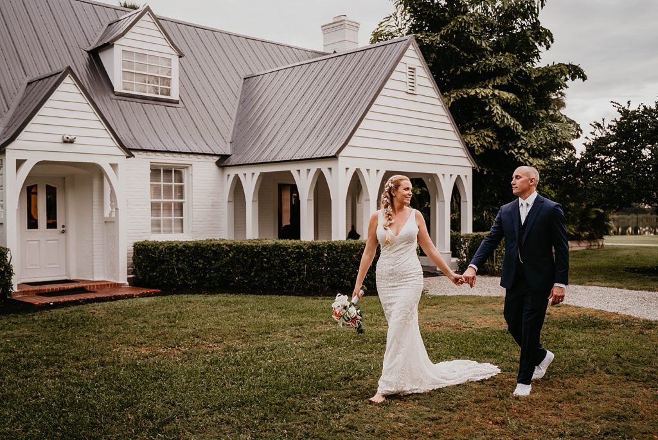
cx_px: 329
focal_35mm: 36
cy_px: 220
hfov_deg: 53.1
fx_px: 658
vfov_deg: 36.9
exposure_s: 1/250
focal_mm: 36
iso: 400
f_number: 2.8
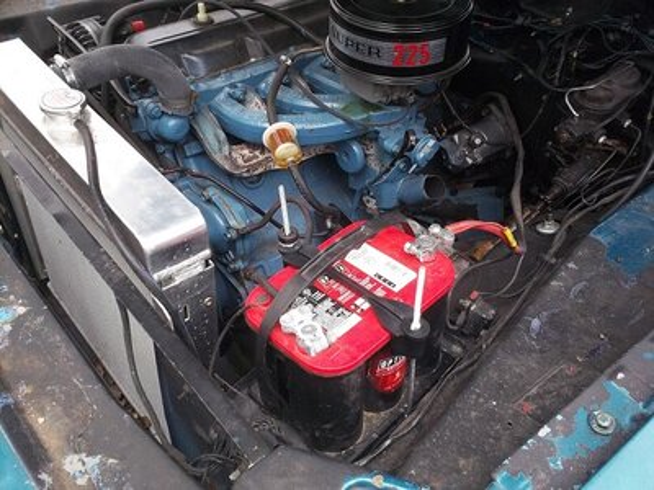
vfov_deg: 37.7
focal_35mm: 38
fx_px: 718
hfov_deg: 49.0
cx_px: 327
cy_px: 245
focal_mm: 6.3
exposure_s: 1/60
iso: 160
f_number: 4.5
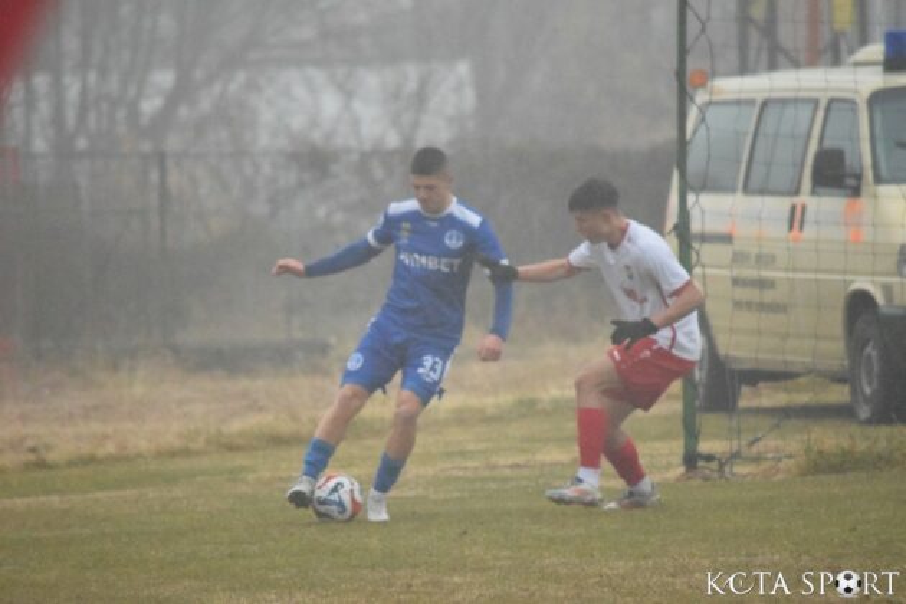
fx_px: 11324
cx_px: 453
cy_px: 302
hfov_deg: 4.6
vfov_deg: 3.1
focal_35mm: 450
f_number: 5.6
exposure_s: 1/640
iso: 12800
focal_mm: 300
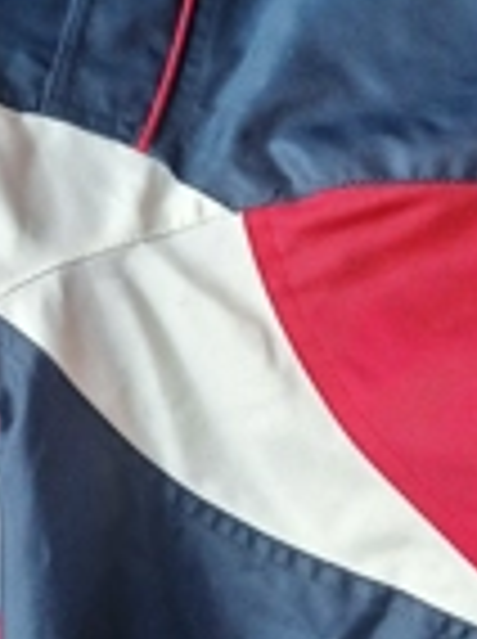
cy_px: 333
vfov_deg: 29.9
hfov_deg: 22.5
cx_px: 194
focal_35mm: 65
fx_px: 1198
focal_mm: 5.54
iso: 50
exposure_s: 1/40
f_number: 1.8
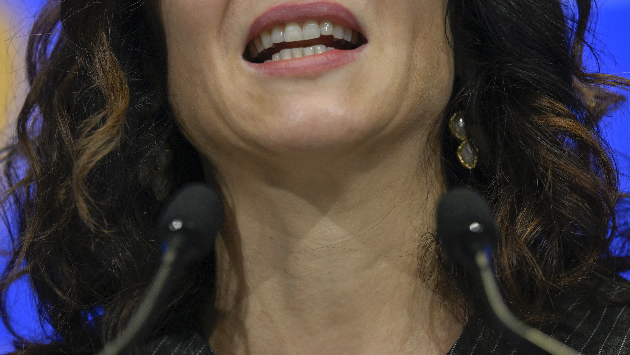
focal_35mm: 292
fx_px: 4878
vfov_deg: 4.1
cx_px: 298
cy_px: -95
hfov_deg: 7.4
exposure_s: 1/320
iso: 450
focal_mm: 130
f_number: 2.8
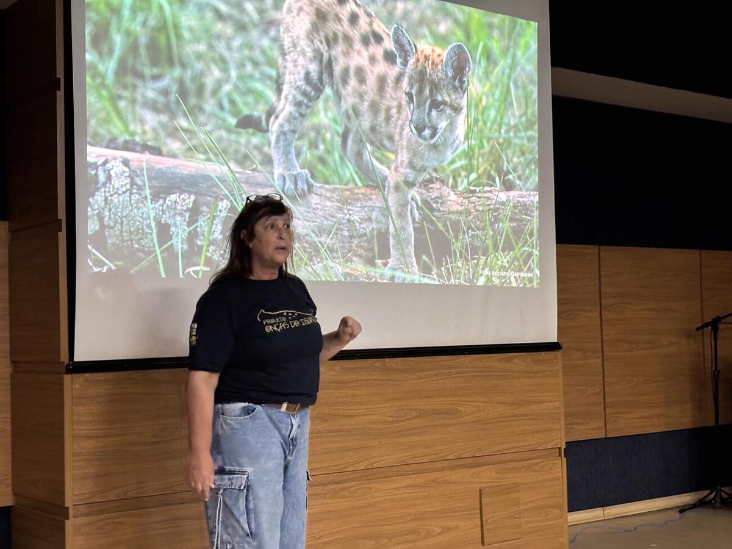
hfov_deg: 36.8
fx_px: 1100
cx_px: 366
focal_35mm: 52
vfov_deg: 28.0
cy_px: 274
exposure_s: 1/30
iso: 320
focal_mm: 5.96
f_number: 1.6
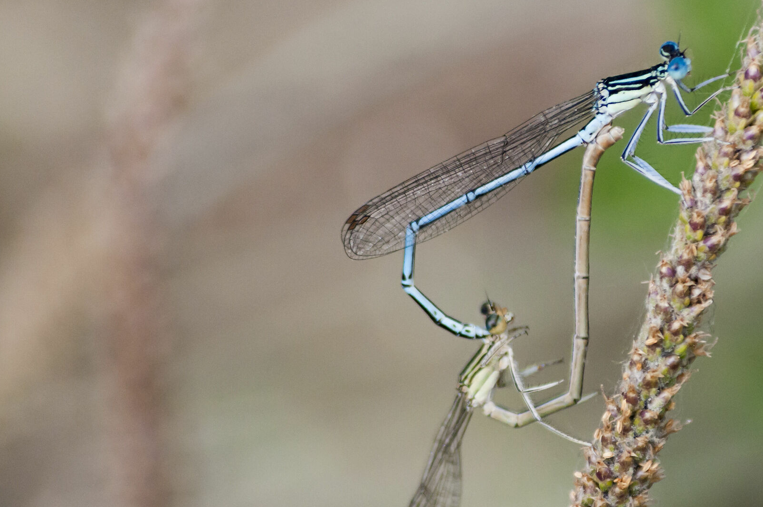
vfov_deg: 3.3
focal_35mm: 415
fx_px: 8780
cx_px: 483
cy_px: 346
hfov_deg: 5.0
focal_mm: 185
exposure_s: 1/640
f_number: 5.6
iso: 1250
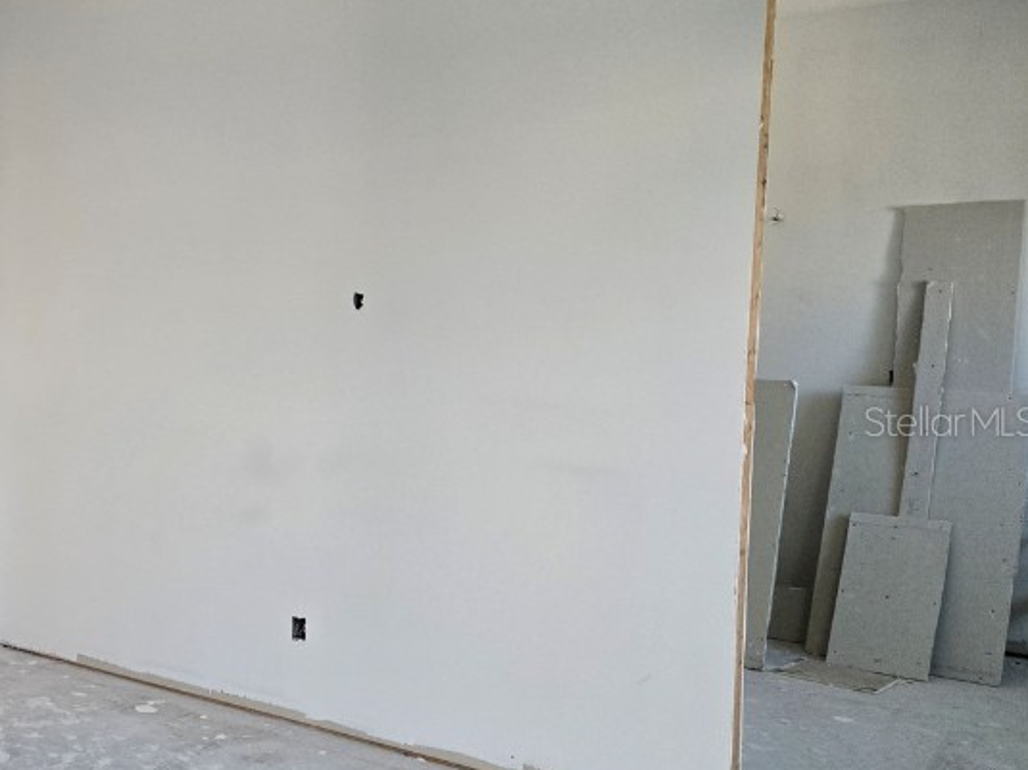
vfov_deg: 32.8
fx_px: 1306
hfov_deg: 39.2
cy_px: 421
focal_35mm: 44
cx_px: 61
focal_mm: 5.4
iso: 200
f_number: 1.8
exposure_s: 1/180
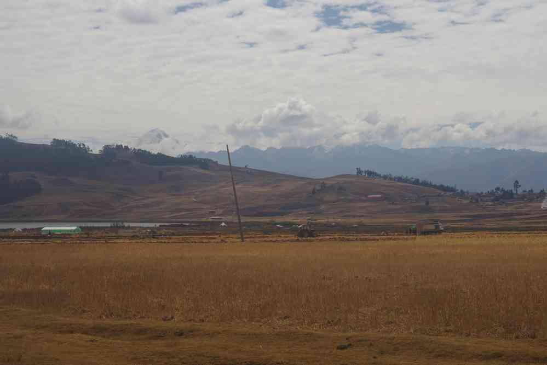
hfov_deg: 24.6
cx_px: 274
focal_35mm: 82
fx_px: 1253
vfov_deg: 16.6
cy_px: 182
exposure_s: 1/200
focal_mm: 55
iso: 200
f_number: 11
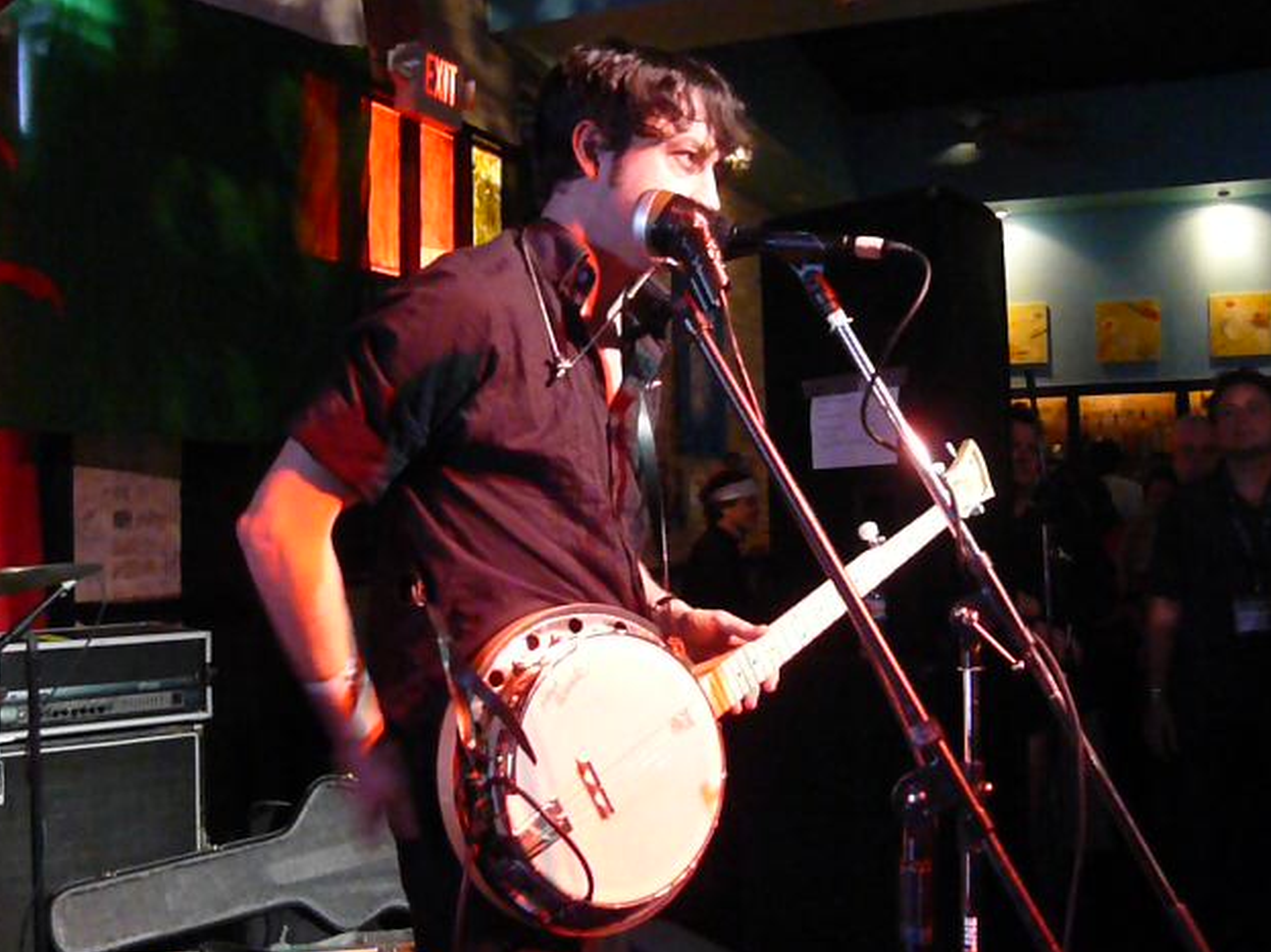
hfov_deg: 50.1
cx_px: 639
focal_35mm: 37
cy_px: 485
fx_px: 1358
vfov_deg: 38.7
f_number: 2.8
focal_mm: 6
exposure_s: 1/30
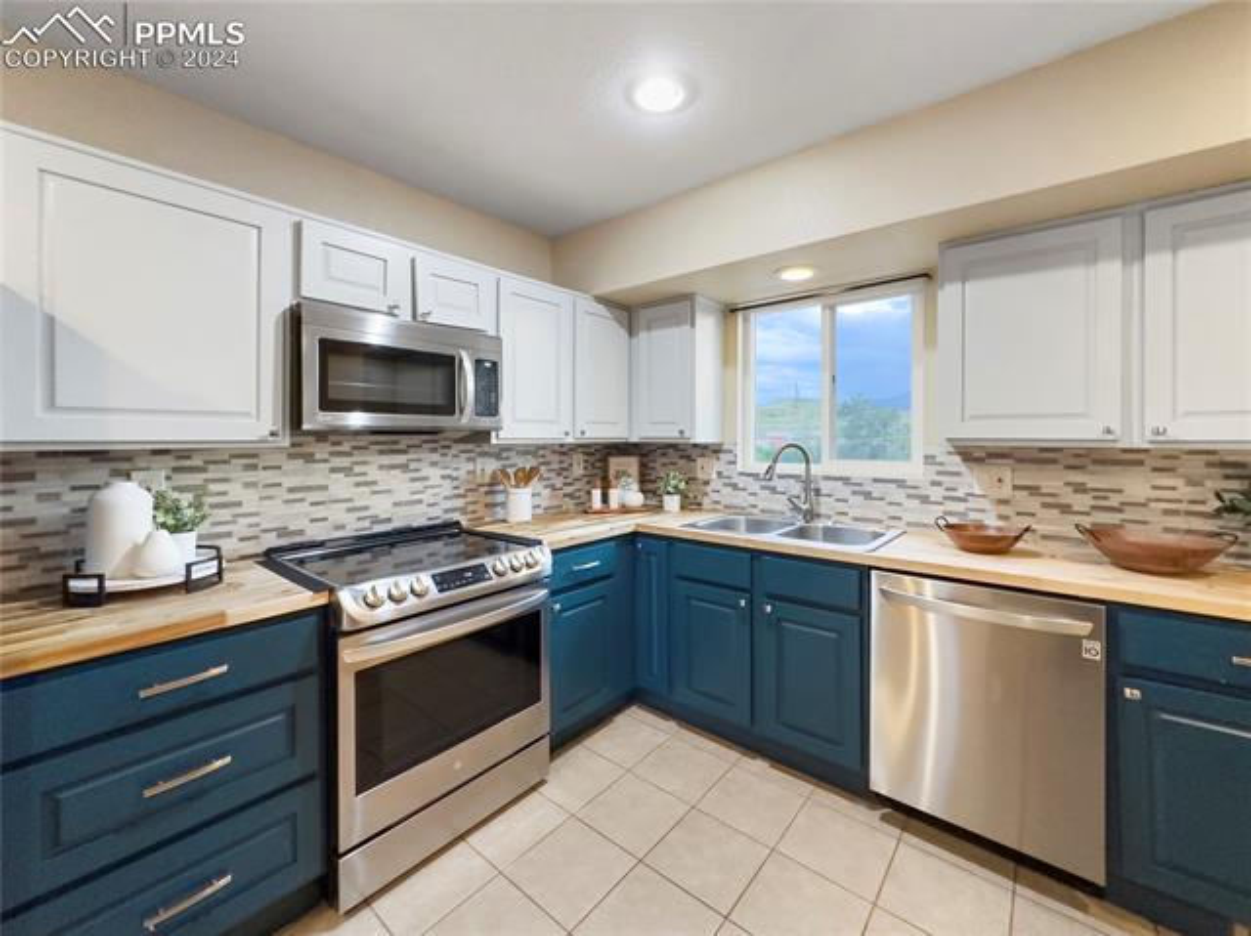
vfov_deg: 85.6
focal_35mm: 14
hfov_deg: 102.1
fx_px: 506
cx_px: 626
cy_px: 468
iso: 320
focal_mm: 2.22
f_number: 2.2
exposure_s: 1/60
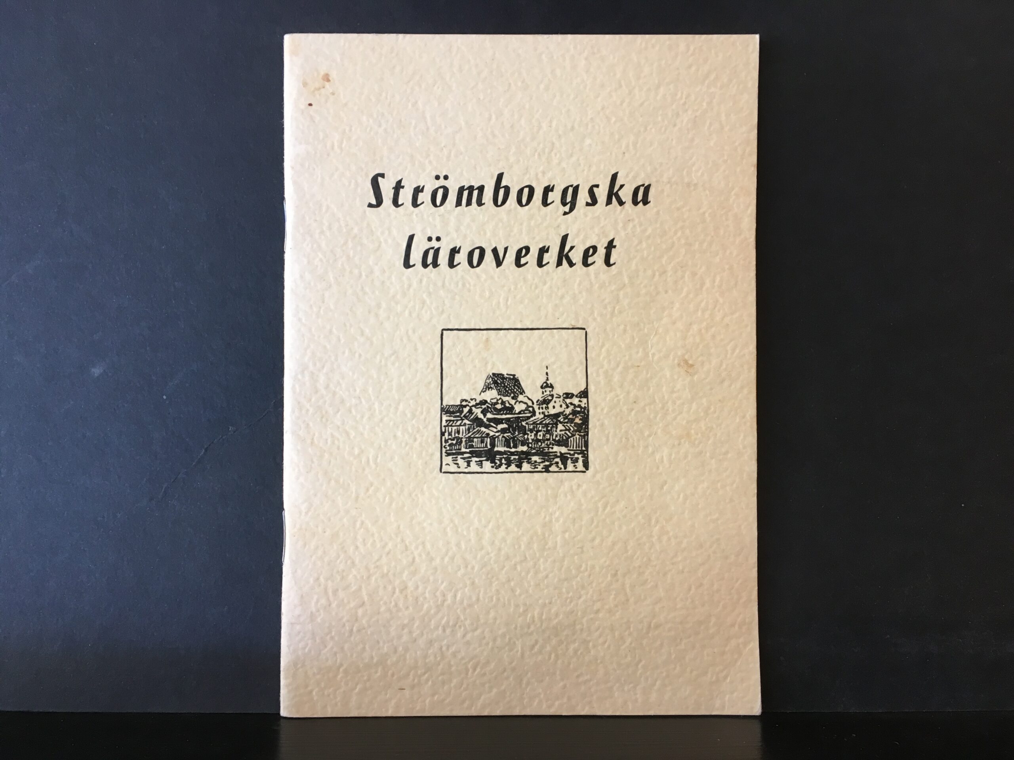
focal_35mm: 29
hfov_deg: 61.7
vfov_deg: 48.2
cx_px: 507
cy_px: 380
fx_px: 849
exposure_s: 1/33
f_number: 2.2
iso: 80
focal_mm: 4.15
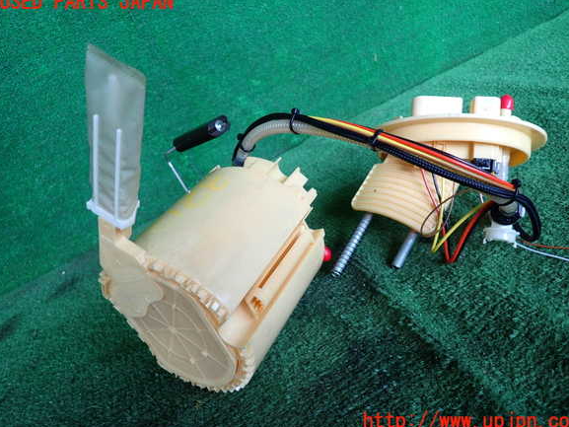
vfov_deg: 53.1
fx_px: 427
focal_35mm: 26
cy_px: 212
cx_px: 290
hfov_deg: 67.3
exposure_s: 1/125
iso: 100
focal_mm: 4.5
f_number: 2
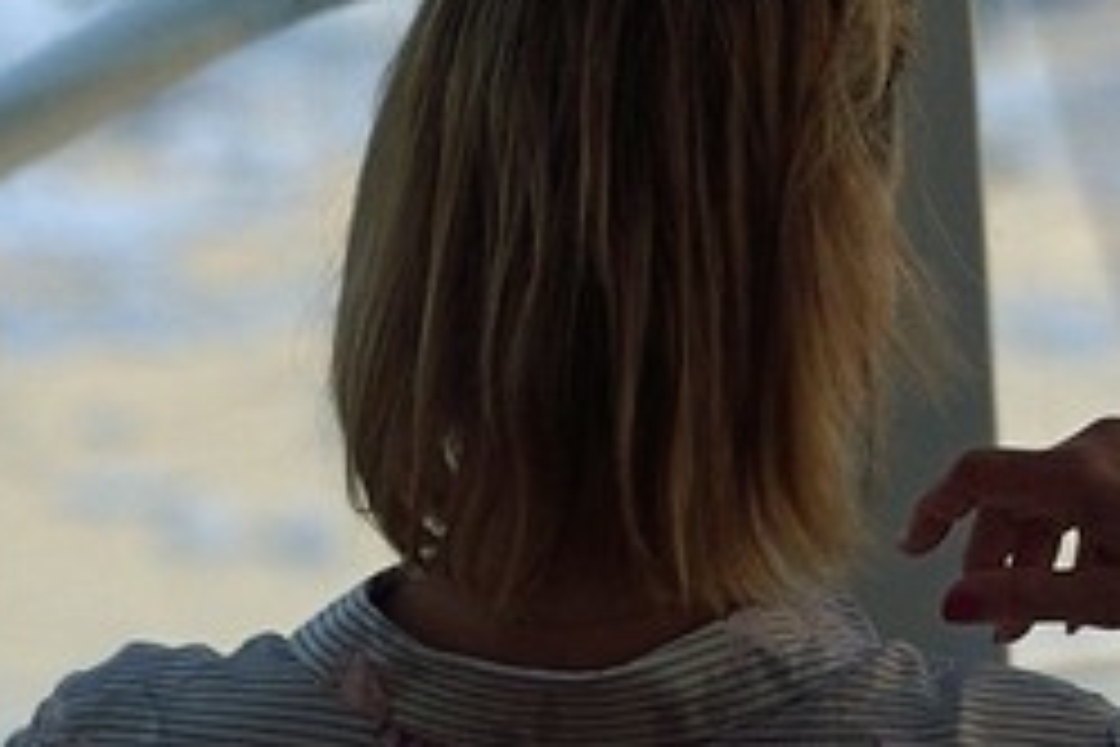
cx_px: 2834
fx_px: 26038
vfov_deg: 1.6
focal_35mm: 837
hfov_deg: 2.4
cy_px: -369
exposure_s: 1/100
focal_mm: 130
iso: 800
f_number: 6.3
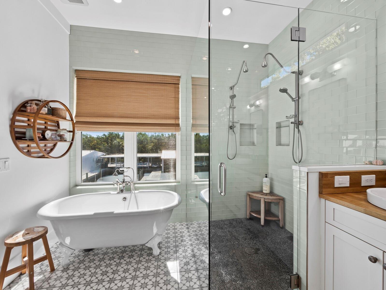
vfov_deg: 85.7
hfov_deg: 102.0
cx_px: 193
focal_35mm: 14
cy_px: 145
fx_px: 156
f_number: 13
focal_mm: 7
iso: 320
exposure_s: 1/10
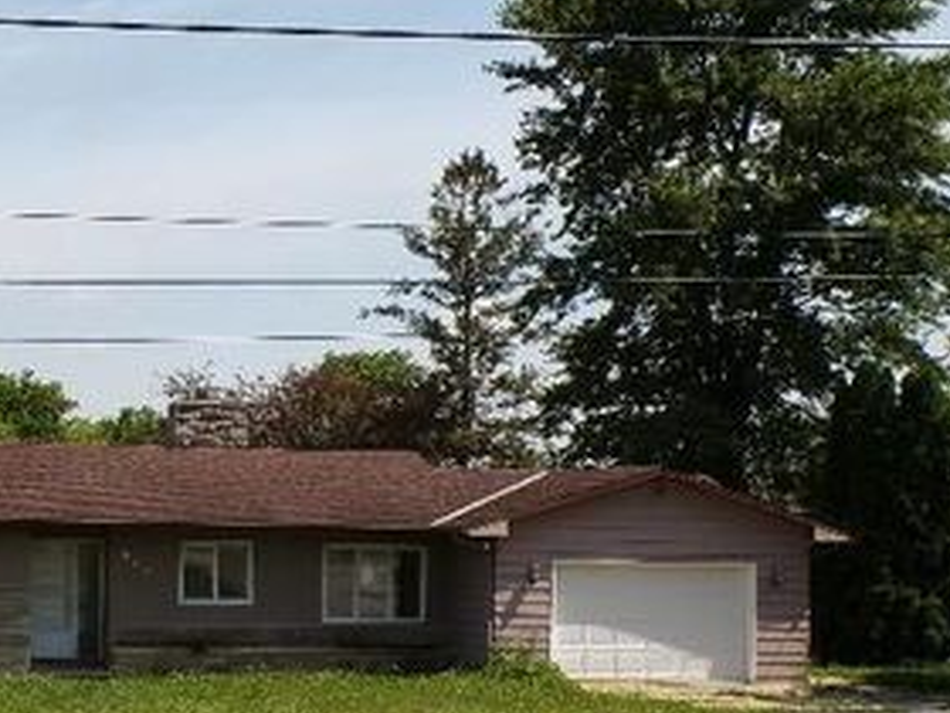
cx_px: 248
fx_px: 2058
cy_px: 429
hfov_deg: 25.7
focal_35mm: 75
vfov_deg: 19.6
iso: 100
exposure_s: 1/550
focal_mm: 7.6
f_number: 5.1
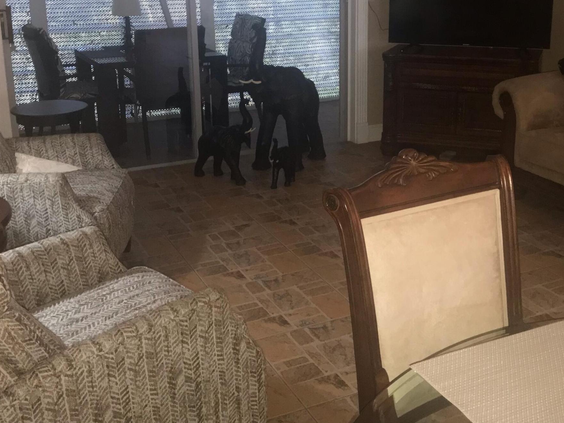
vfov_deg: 31.2
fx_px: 750
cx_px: 338
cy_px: 125
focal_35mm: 46
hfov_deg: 41.0
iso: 100
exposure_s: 1/16
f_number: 1.8
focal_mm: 3.99
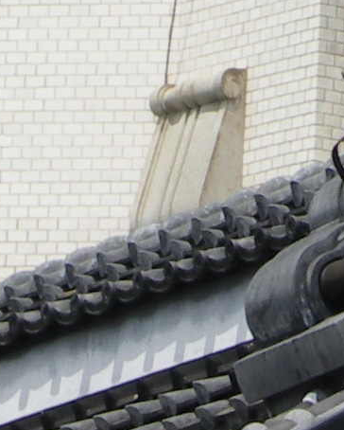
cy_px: -450
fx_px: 8998
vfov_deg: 2.7
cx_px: 613
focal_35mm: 708
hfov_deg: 2.2
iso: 50
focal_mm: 26
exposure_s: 1/500
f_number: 5.6
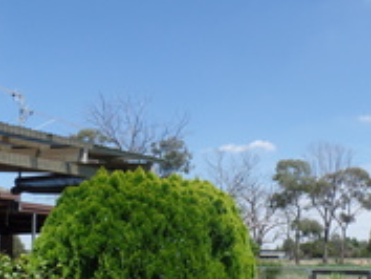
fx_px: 558
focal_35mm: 52
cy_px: 233
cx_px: 222
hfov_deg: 36.7
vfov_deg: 27.4
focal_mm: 4.1
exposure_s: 1/750
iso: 80
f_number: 3.5
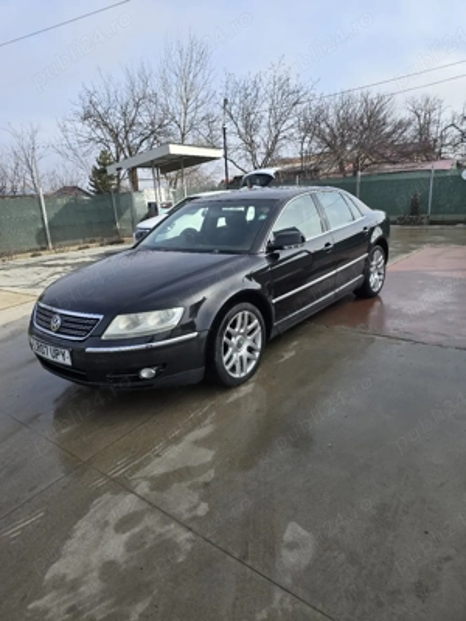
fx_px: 413
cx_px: 233
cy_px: 310
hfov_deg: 58.9
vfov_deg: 73.9
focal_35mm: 23
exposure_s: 1/476
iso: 12
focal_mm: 6.3
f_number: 1.7
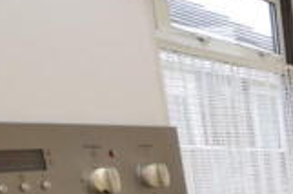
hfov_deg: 20.2
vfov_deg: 17.7
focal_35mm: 67
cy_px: 310
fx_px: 545
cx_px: 546
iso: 400
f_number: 5.6
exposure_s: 1/200
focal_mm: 11
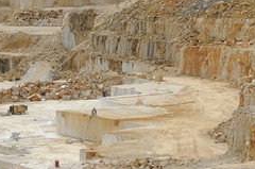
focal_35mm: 151
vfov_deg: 9.0
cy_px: 23
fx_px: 1067
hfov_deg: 13.6
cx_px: 201
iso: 200
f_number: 10
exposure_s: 1/320
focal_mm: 86
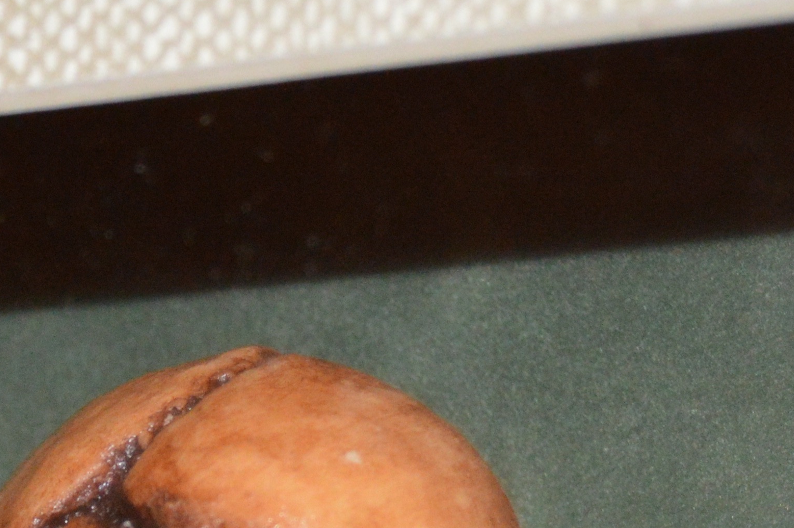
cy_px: 795
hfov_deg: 10.8
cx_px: 29
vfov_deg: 7.1
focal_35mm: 189
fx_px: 4165
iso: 1600
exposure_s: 1/60
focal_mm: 32
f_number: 4.5
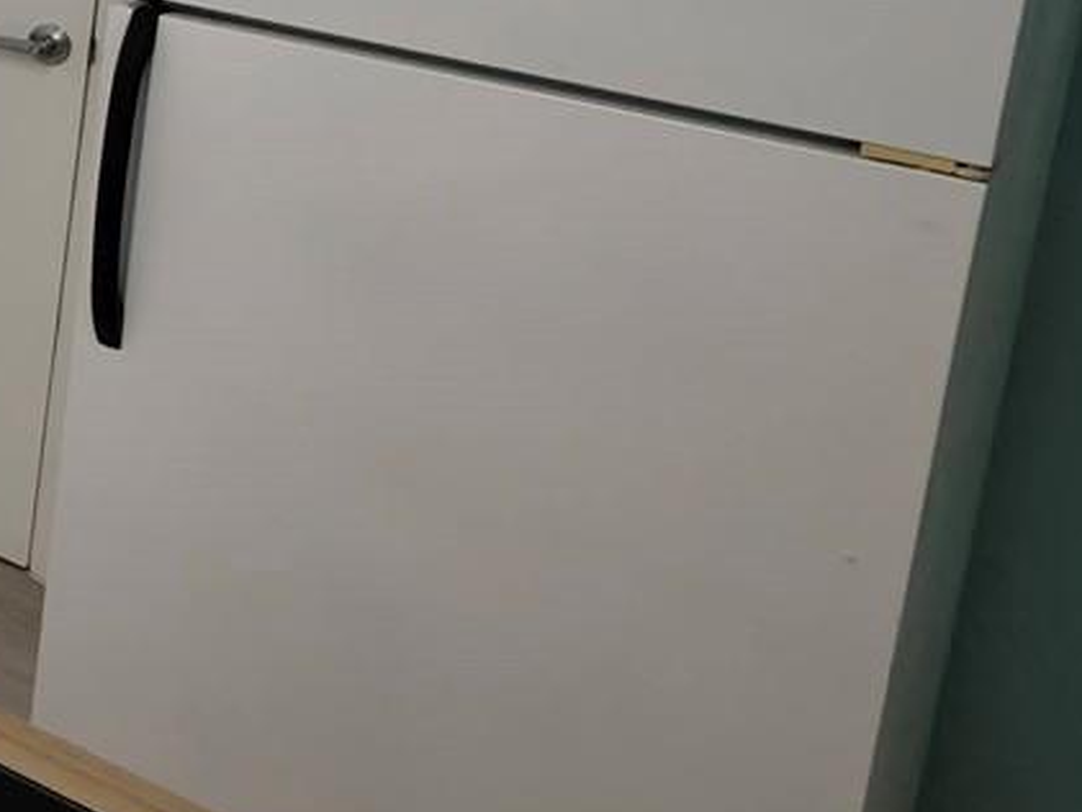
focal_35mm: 57
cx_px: -900
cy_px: -170
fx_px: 1782
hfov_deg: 21.3
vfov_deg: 23.4
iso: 125
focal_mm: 2.3
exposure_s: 1/120
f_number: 2
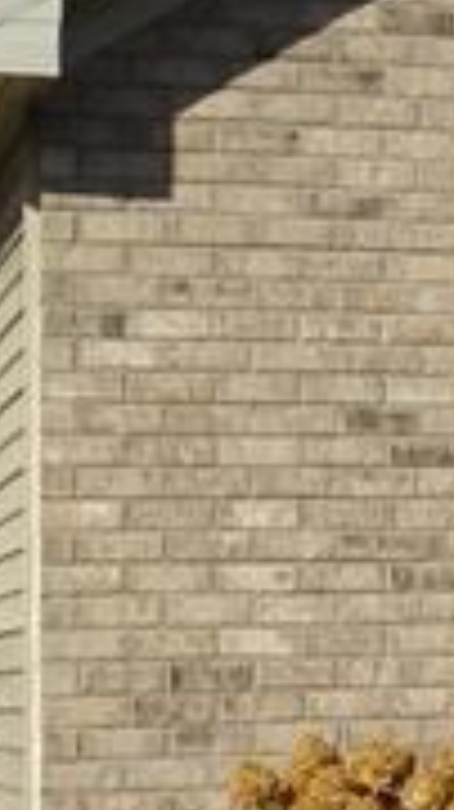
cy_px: 410
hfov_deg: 7.5
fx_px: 3195
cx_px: 1155
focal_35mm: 149
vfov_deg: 14.4
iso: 80
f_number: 3.5
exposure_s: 1/1000
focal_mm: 4.1
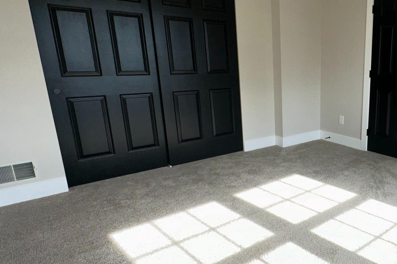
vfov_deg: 47.9
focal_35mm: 27
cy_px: 135
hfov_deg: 61.7
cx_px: 319
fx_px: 298
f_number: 2.2
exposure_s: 1/122
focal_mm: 2.22
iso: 40
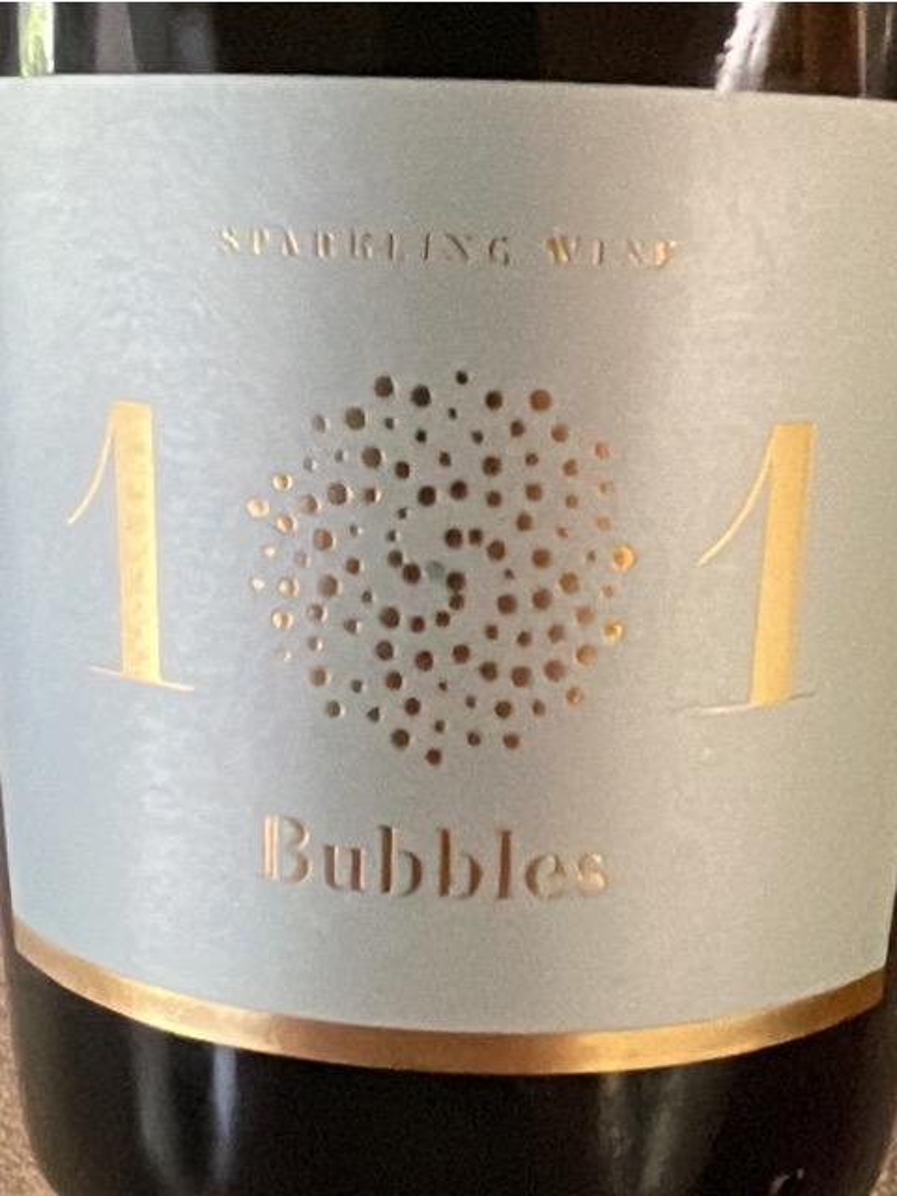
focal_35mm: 30
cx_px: 448
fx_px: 1037
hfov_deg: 46.8
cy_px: 598
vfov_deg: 60.0
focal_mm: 1.54
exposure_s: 1/60
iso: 800
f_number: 2.4
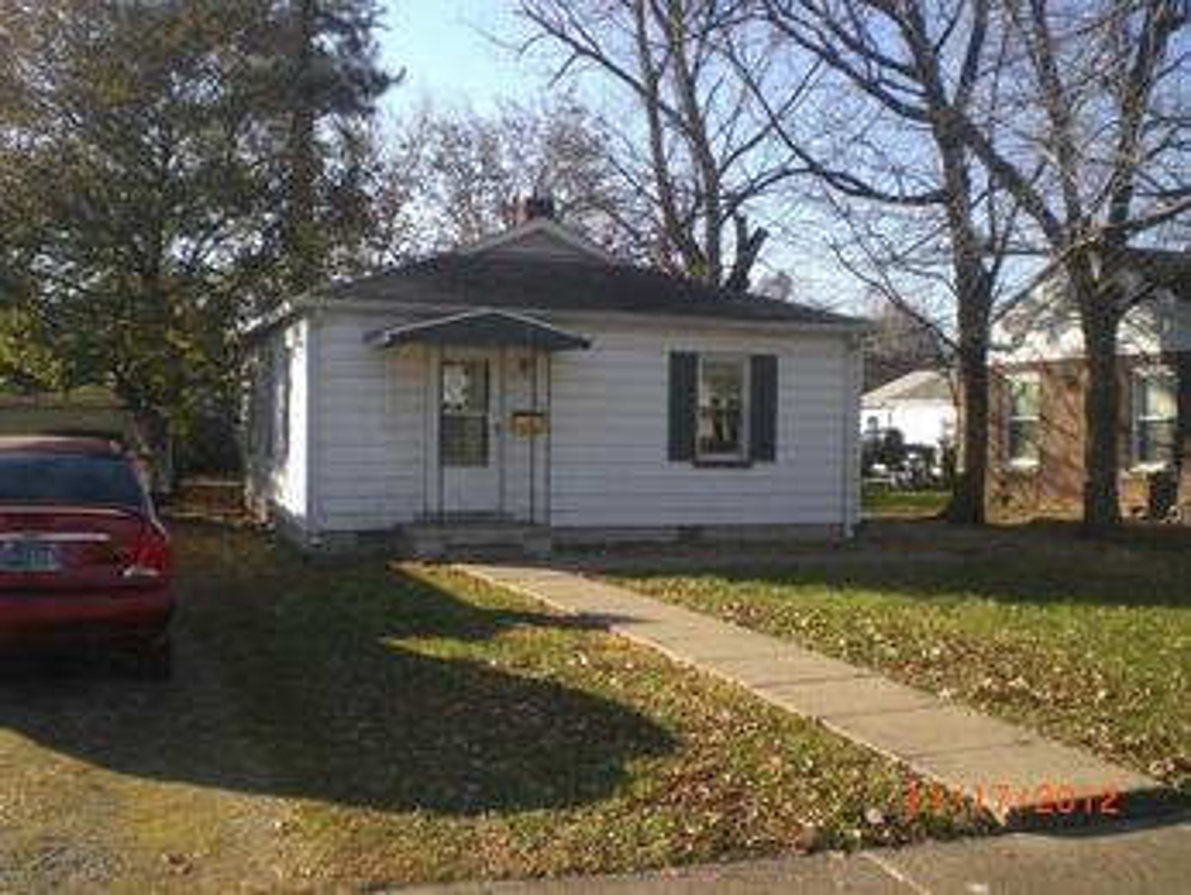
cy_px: 448
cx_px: 596
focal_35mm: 38
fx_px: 1308
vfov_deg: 37.8
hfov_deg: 48.9
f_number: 3.1
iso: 50
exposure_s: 1/250
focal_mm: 6.3
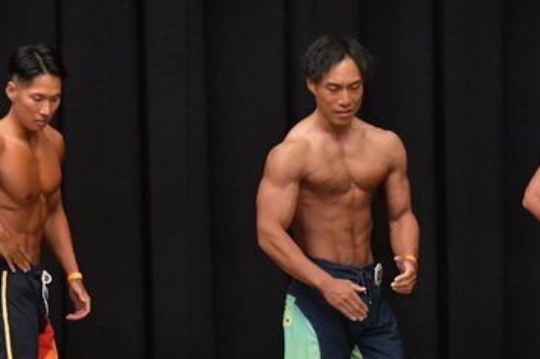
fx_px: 6576
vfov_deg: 3.1
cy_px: 277
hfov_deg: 4.7
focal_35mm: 439
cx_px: 234
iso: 6400
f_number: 5.6
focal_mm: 135
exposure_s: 1/400
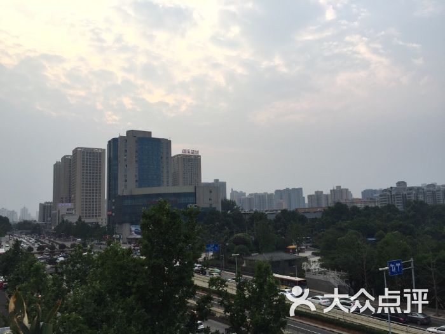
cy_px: 167
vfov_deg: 48.2
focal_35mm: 29
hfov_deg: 61.7
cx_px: 222
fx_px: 373
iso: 32
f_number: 2.2
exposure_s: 1/719
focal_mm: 4.15
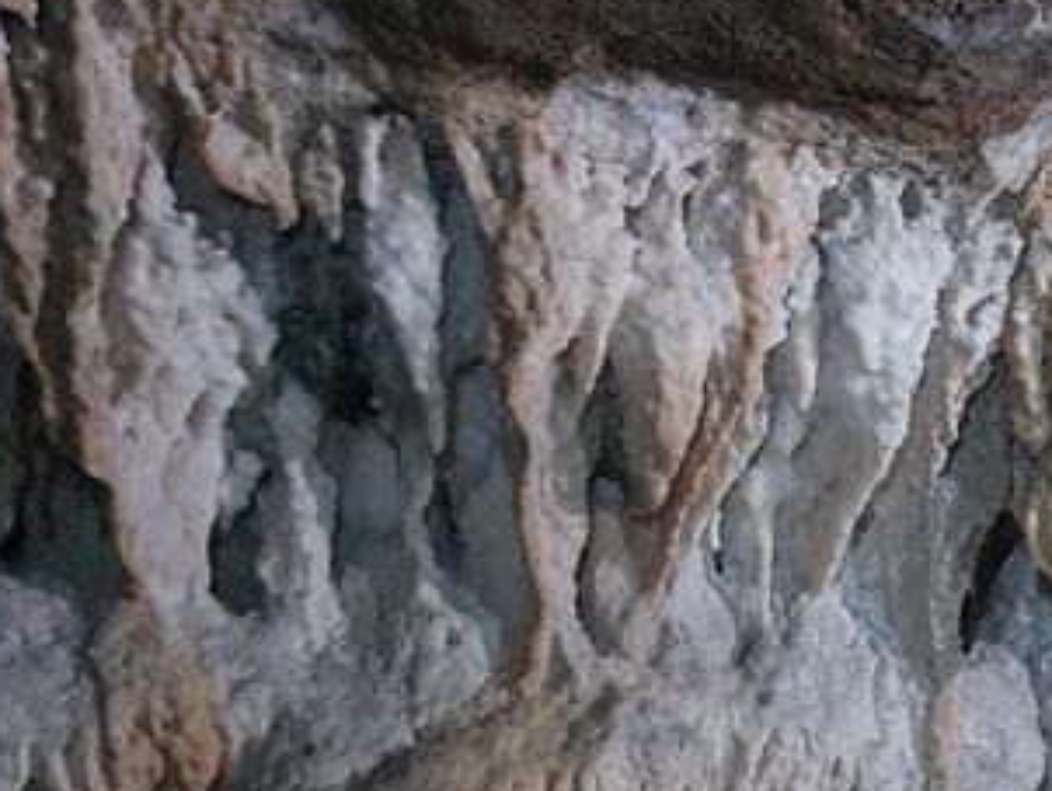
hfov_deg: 19.1
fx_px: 2616
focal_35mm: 86
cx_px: 1696
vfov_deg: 16.7
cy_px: 836
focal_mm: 4.3
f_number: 1.5
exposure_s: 1/29
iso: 250
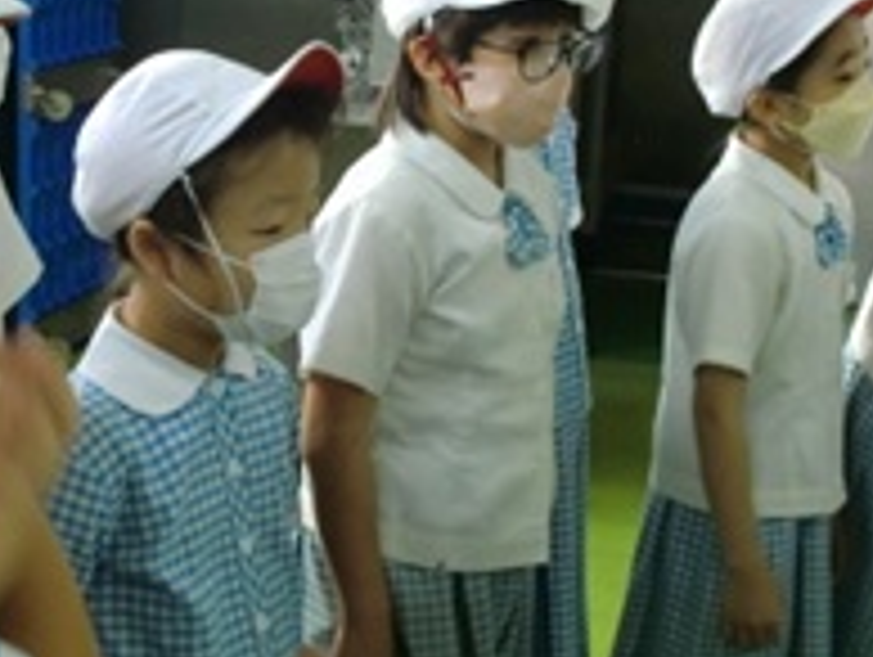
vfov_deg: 16.4
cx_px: 238
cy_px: 160
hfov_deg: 21.6
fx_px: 2273
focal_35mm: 90
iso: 200
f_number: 3.1
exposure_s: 1/60
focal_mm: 6.3
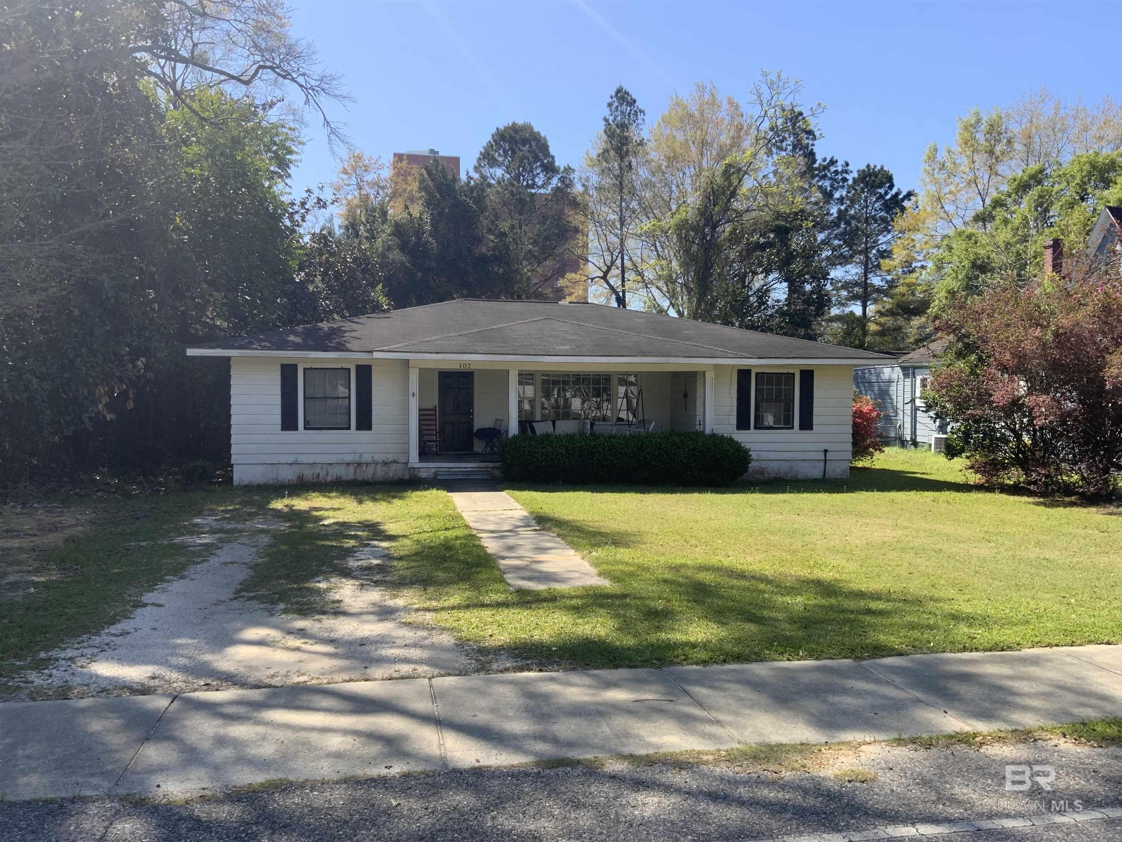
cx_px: 561
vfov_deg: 48.2
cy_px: 421
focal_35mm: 29
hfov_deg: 61.7
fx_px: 940
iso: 16
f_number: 1.8
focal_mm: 3
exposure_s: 1/978
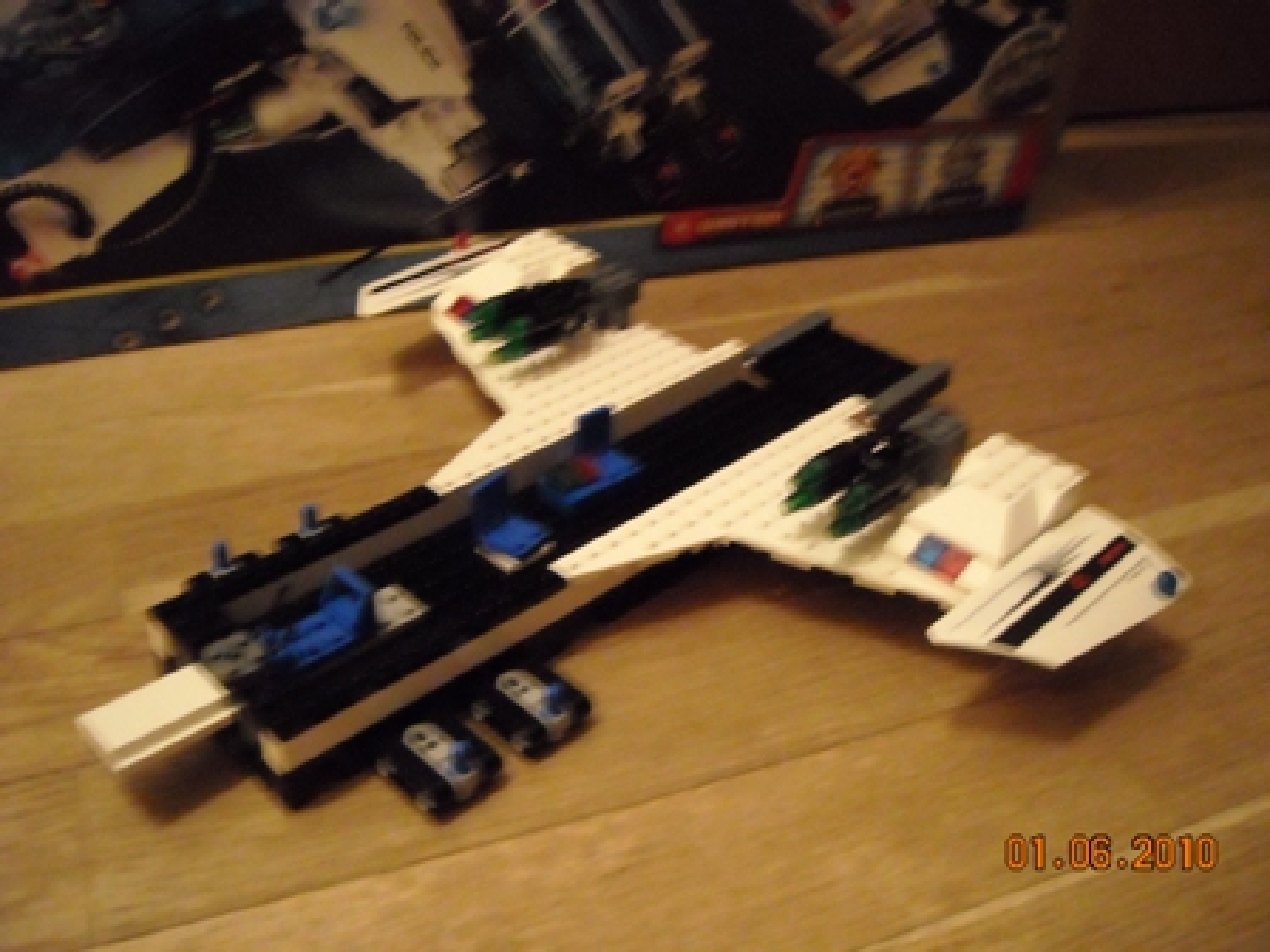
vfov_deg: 40.7
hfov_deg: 52.6
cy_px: 476
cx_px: 635
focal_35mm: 35
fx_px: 1284
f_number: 2.8
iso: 800
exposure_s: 1/3
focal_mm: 5.7
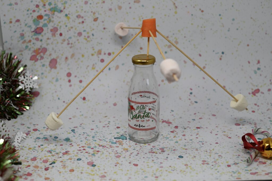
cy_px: 90
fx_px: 377
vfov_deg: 26.9
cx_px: 136
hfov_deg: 39.6
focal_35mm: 50
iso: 220
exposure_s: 1/250
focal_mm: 50
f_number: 4
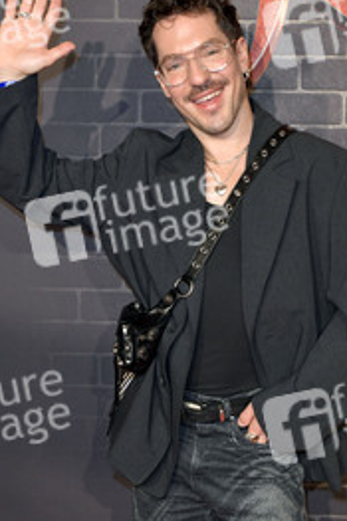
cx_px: 184
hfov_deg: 20.3
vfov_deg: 30.0
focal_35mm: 67
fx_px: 970
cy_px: 319
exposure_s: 1/250
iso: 1600
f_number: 7.1
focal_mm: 44
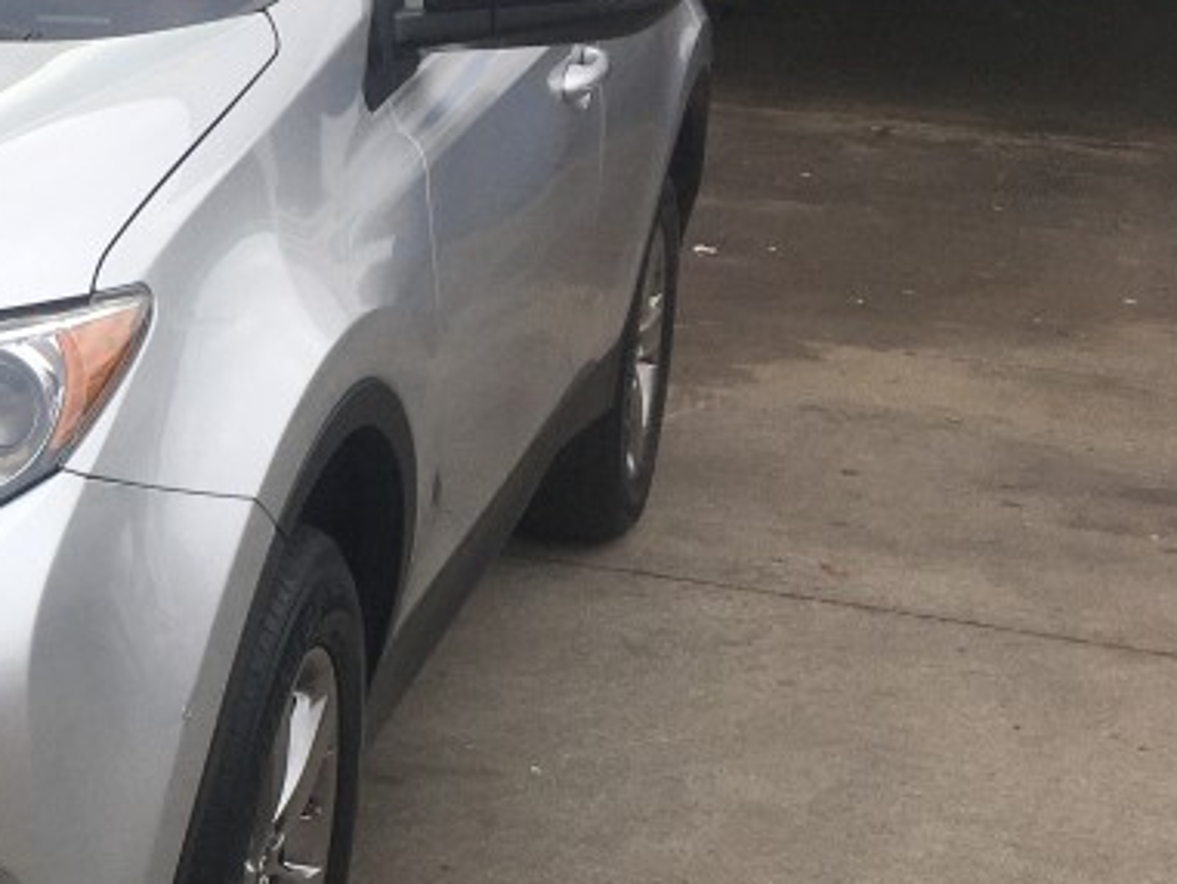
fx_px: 2653
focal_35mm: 78
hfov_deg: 22.3
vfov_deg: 18.9
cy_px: 408
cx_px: -365
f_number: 2.2
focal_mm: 4.15
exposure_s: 1/437
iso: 25
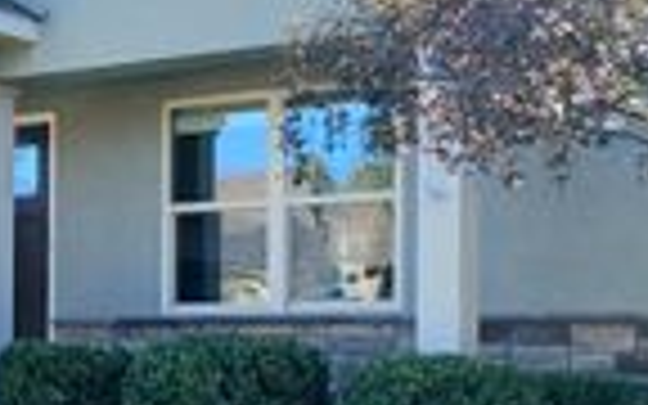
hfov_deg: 20.9
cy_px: 304
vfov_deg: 13.6
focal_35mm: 96
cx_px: -14
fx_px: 1695
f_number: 1.8
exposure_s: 1/222
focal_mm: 3.98
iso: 20
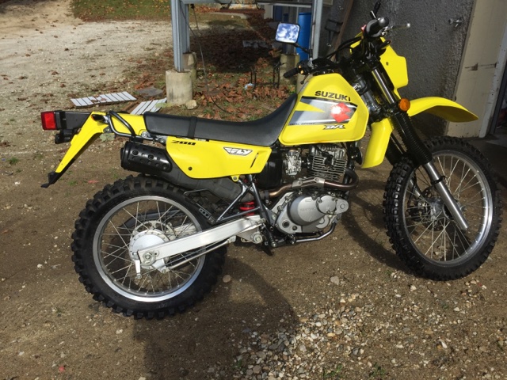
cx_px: 254
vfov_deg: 48.2
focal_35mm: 29
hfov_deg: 61.7
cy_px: 190
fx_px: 425
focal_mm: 4.15
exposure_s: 1/1799
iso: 32
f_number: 2.2
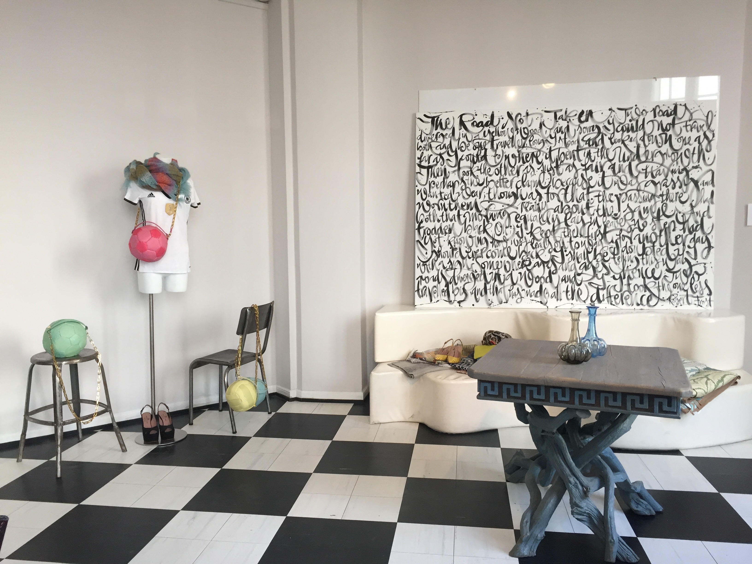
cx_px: 376
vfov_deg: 48.2
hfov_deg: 61.7
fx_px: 630
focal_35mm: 29
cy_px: 282
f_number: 2.2
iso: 40
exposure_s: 1/33
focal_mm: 4.15
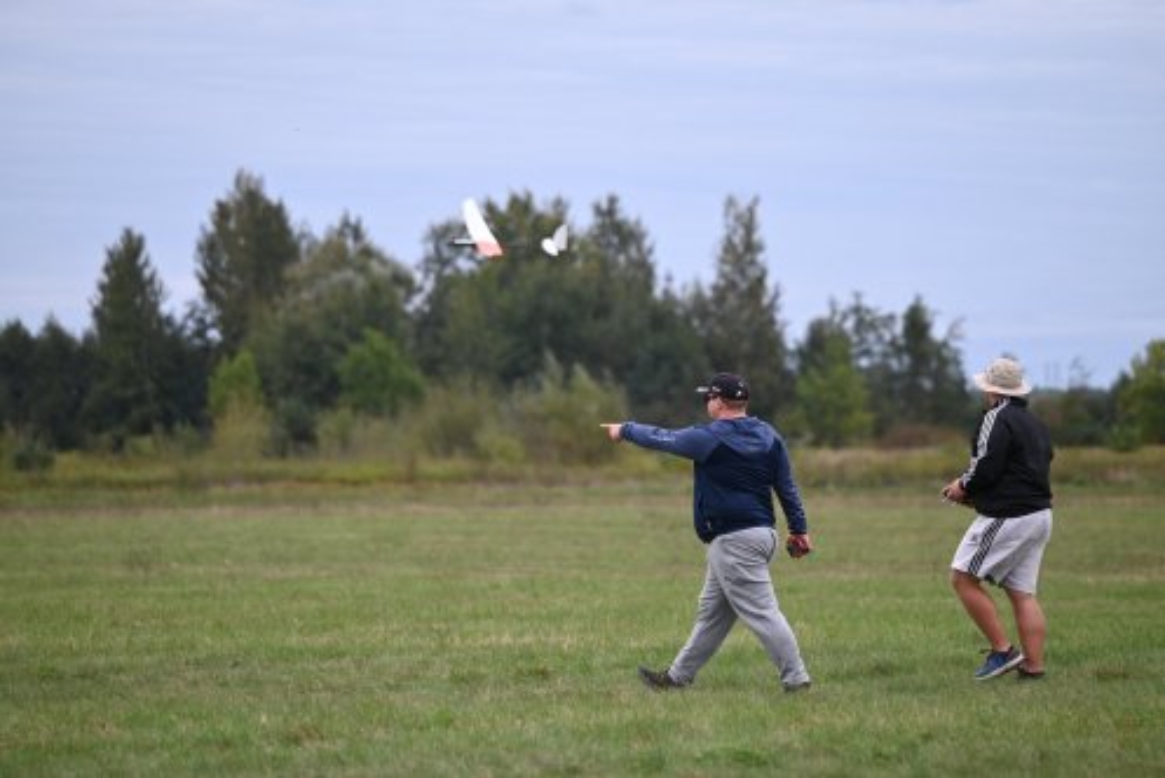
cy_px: 389
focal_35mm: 270
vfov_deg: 5.1
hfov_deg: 7.6
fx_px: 8742
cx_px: 582
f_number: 6
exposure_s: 1/1000
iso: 640
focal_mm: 270
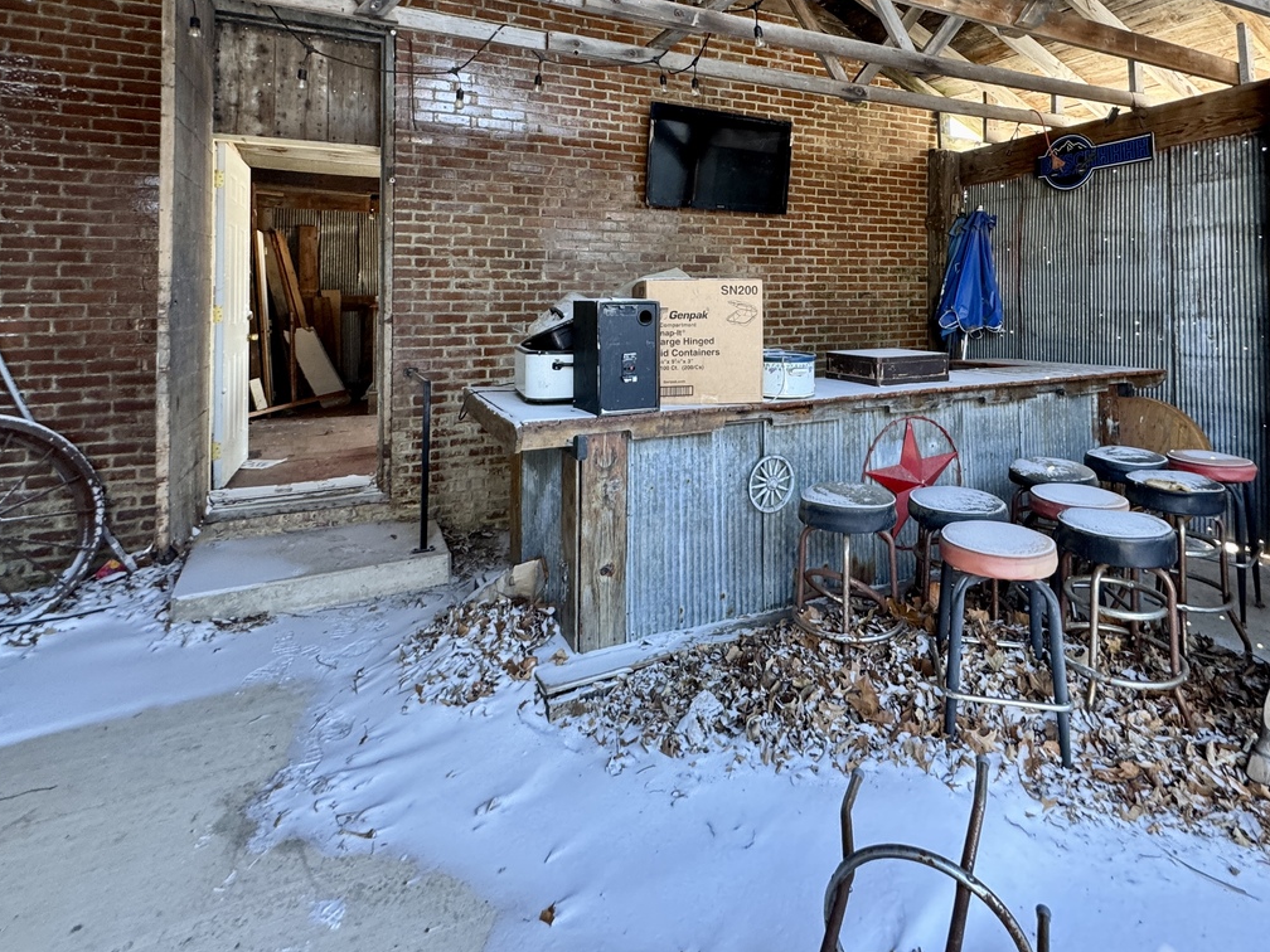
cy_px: 285
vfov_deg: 63.5
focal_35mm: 20
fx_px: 734
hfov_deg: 81.4
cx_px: 707
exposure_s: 1/99
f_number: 2.2
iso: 160
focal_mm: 2.22
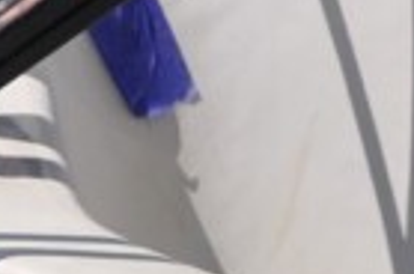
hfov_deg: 5.0
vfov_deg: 3.3
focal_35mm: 410
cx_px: 92
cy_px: 780
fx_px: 4704
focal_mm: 38
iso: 200
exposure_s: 1/500
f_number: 11
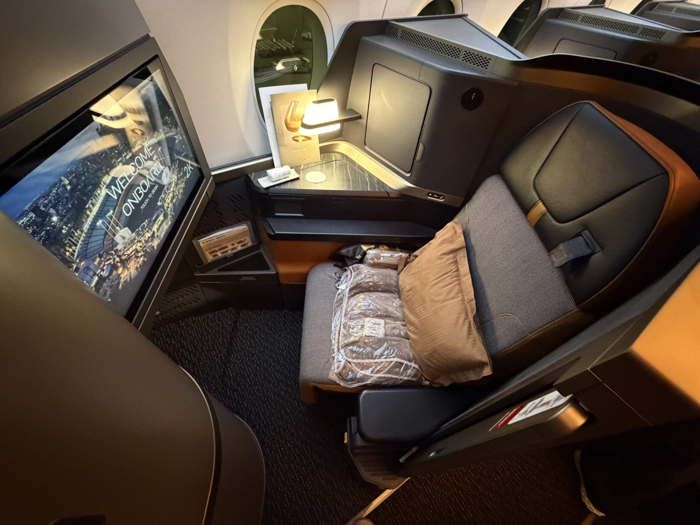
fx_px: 283
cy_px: 262
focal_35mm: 14
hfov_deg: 102.1
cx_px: 350
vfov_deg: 85.7
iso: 1250
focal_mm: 2.22
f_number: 2.2
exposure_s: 1/42
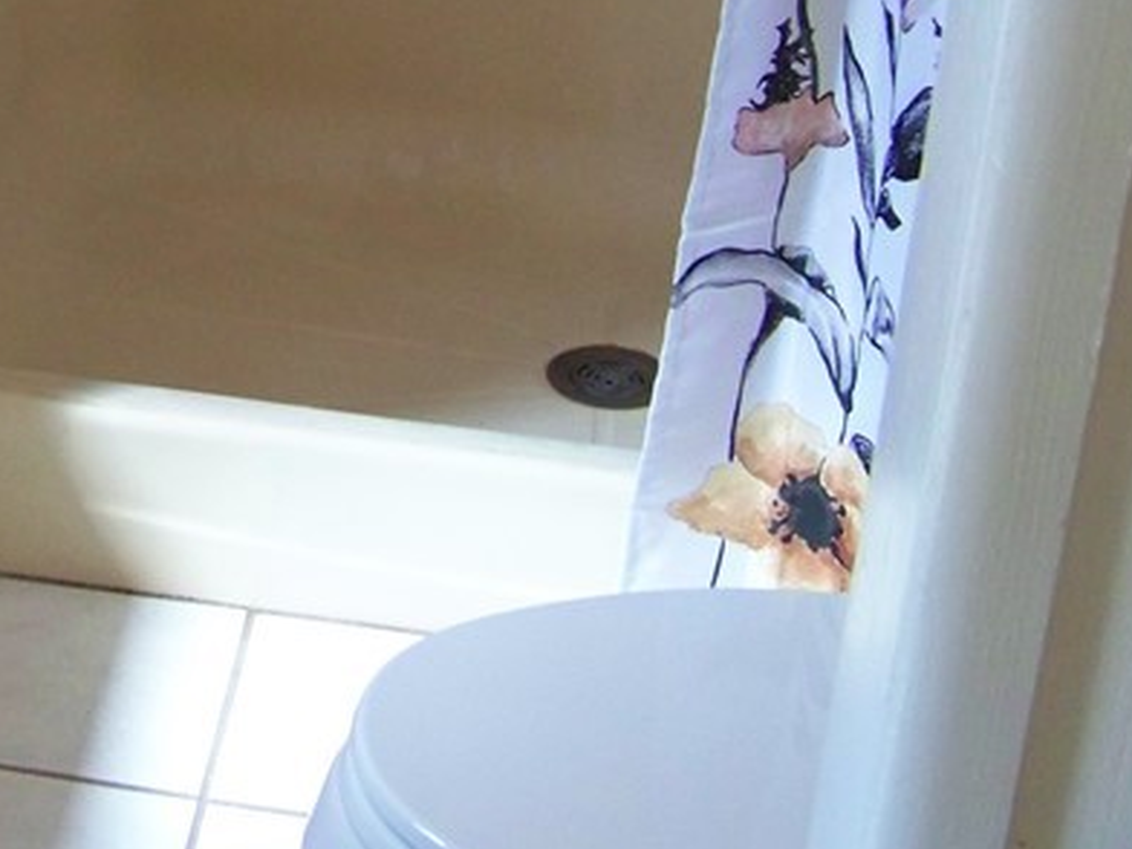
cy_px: -167
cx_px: -214
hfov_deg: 19.7
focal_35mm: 94
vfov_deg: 15.2
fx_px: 3074
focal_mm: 5.85
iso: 250
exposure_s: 1/30
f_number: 2.8
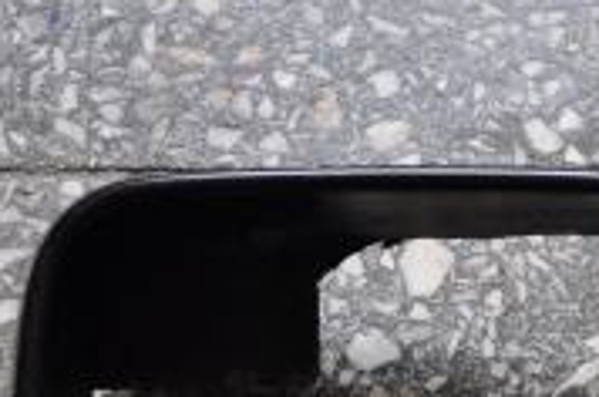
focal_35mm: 135
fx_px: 2242
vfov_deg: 10.0
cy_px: 390
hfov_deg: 15.1
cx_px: 508
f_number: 4.8
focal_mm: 32
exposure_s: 1/60
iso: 500
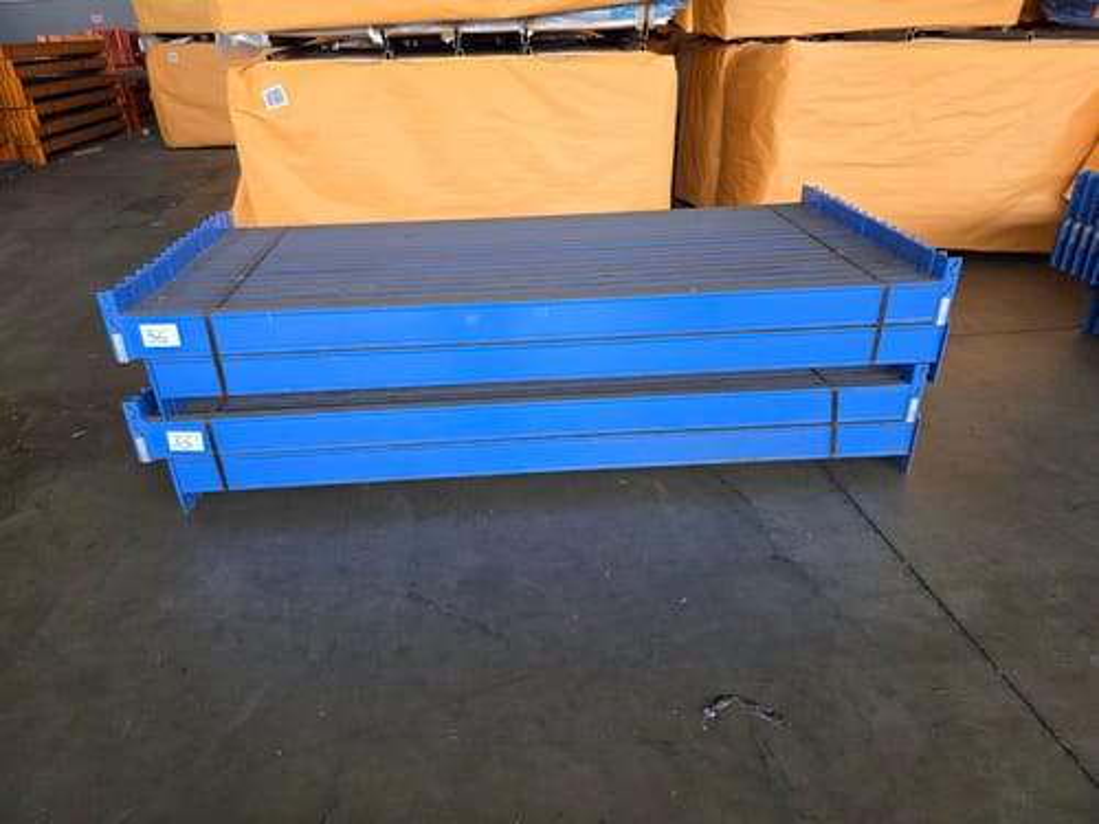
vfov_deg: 58.9
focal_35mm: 23
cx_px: 550
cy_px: 412
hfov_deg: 73.9
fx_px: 730
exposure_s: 1/180
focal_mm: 6.3
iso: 200
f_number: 1.7
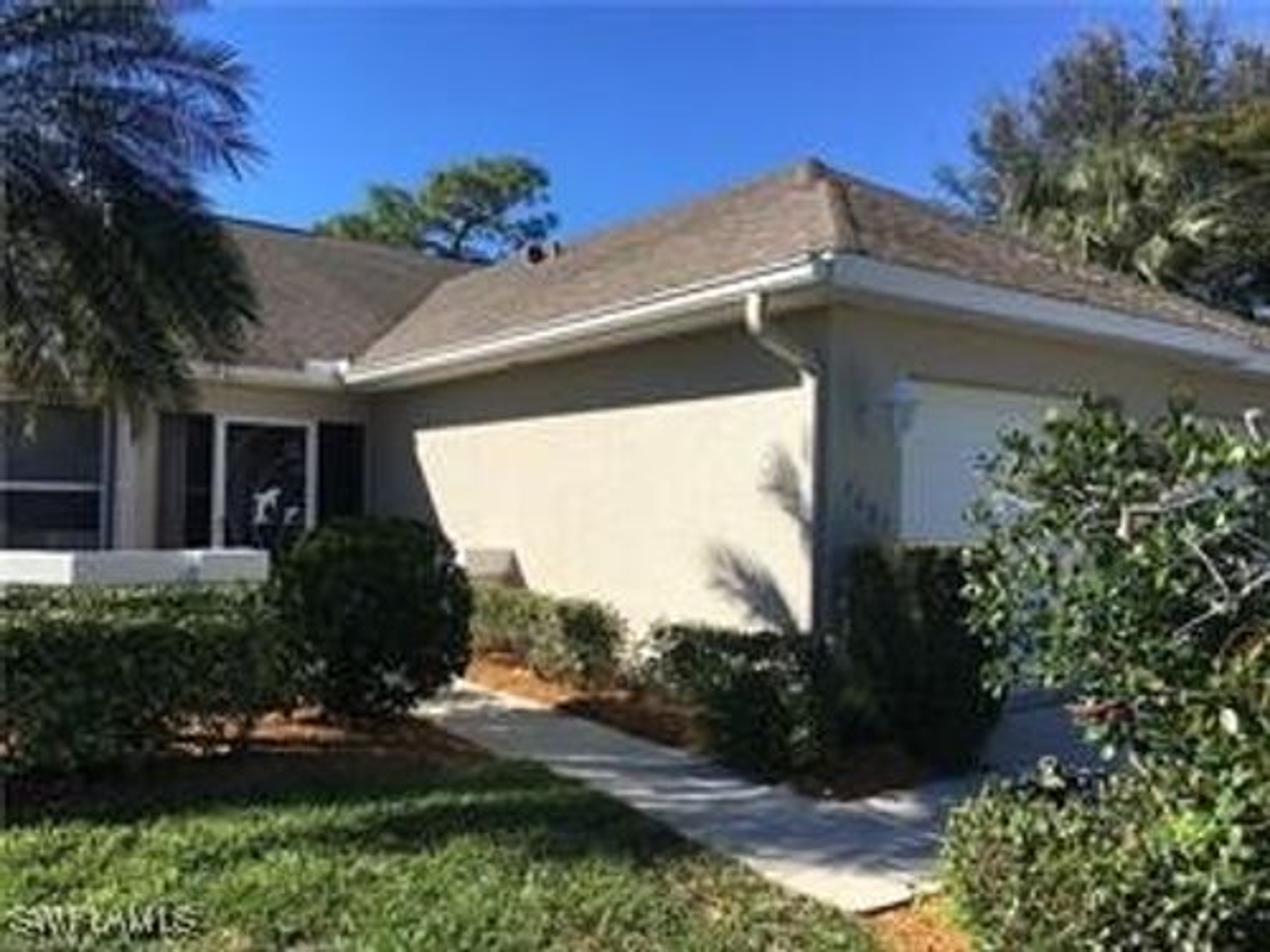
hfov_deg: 61.7
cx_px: 635
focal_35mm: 29
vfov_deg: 48.2
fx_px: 1064
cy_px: 476
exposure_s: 1/1570
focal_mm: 4.15
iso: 25
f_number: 2.2
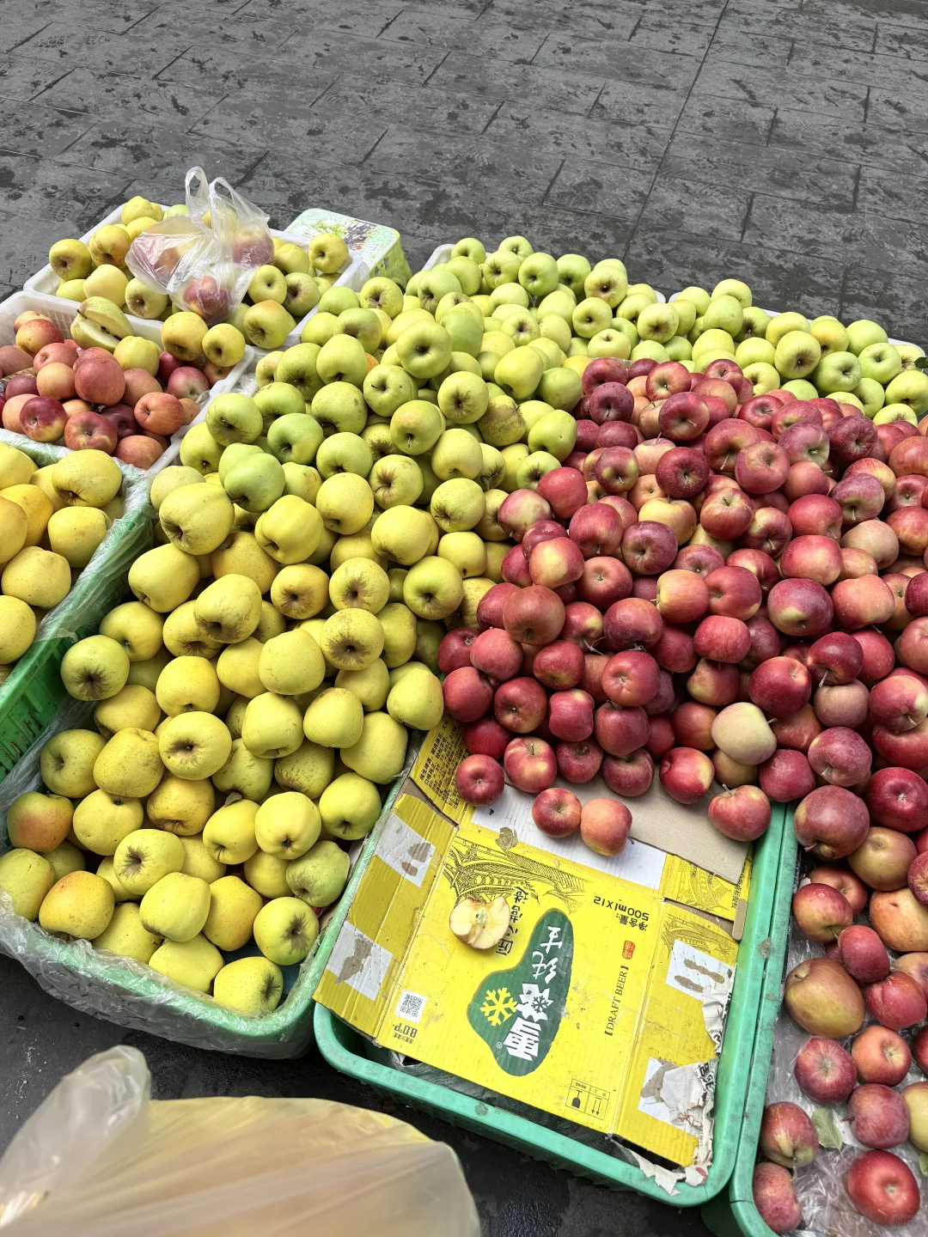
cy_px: 618
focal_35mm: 24
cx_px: 464
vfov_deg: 71.6
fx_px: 858
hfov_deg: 56.8
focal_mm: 6.76
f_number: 1.78
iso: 80
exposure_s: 1/909
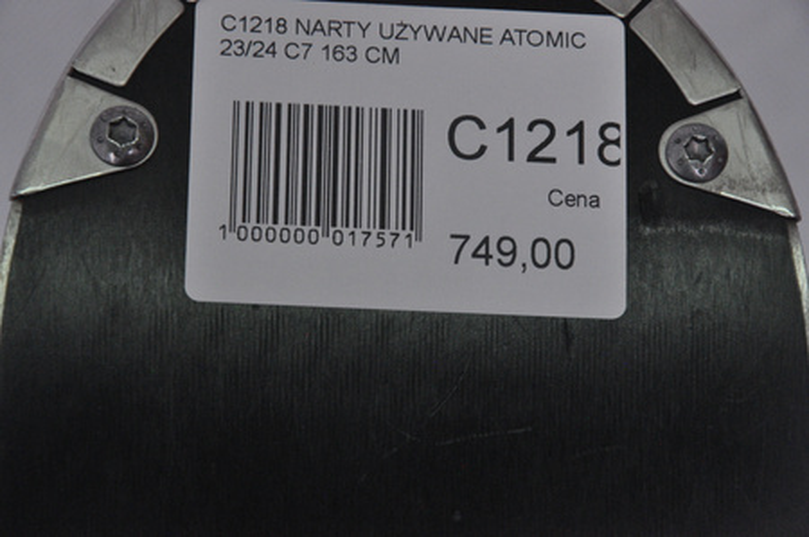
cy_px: 268
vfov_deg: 8.7
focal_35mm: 158
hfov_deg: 13.1
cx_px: 404
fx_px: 3535
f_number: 9.5
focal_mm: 105
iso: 3200
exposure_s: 1/125
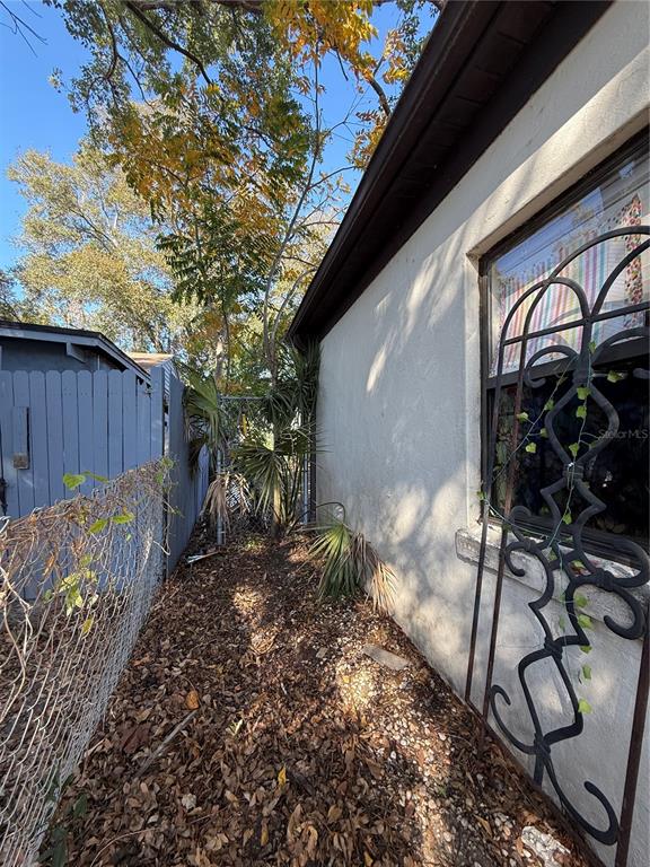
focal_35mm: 14
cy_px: 434
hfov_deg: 85.7
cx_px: 325
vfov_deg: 102.1
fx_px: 351
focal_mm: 2.22
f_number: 2.2
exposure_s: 1/169
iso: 50
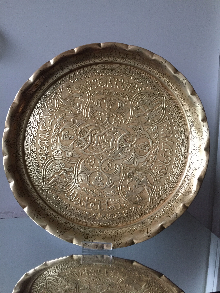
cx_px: 110
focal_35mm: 29
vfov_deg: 61.7
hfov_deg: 48.2
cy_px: 146
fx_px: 246
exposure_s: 1/33
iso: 320
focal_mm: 4.15
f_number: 2.2
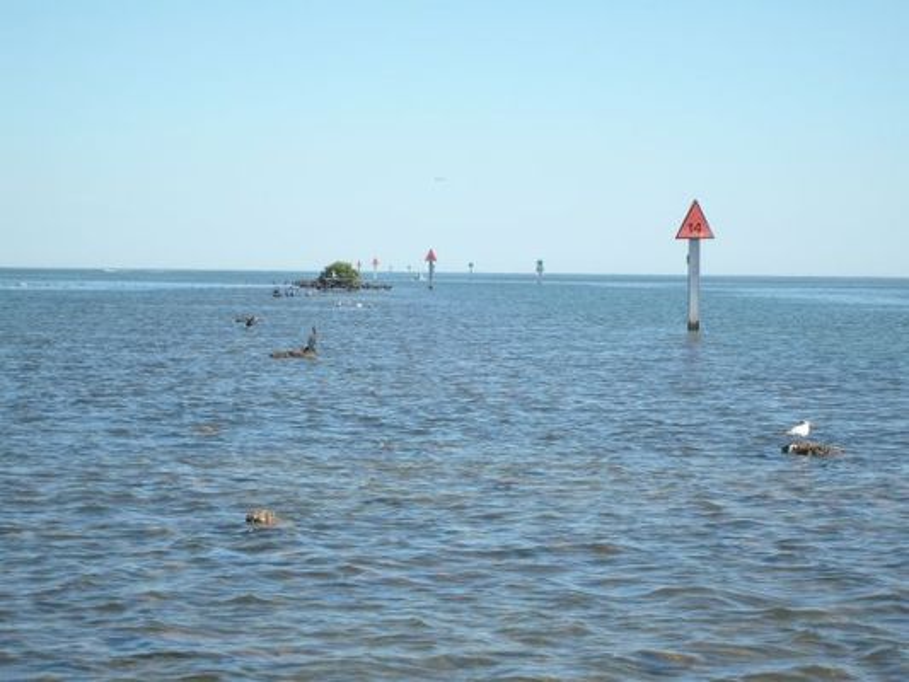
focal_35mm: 106
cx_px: 454
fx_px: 2784
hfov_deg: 18.5
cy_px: 341
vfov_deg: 14.0
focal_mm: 17.4
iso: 80
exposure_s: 1/500
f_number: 4.9
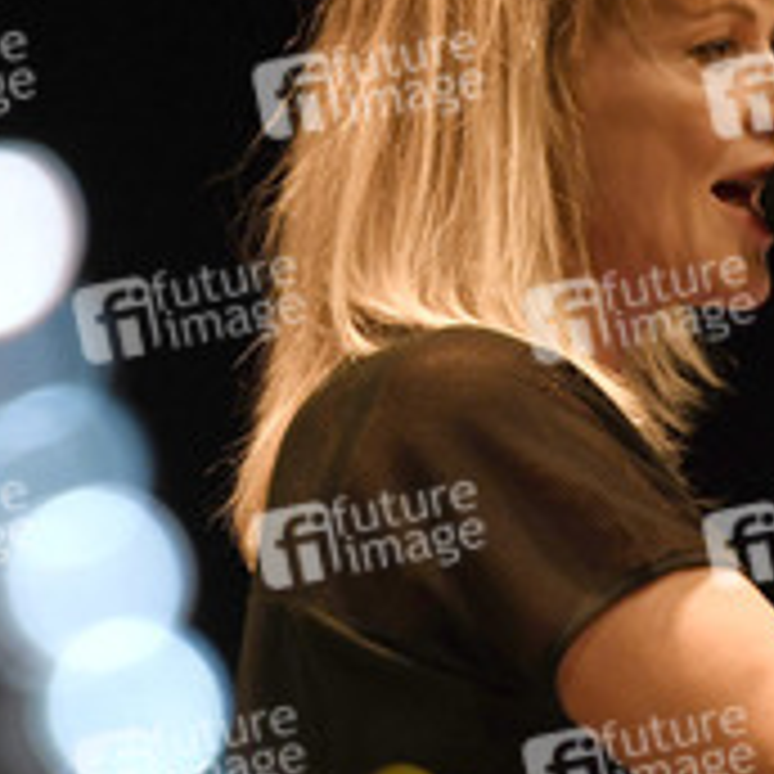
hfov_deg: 3.9
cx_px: 700
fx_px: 11257
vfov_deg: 3.9
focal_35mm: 445
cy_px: 423
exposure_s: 1/200
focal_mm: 200
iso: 2500
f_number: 2.8
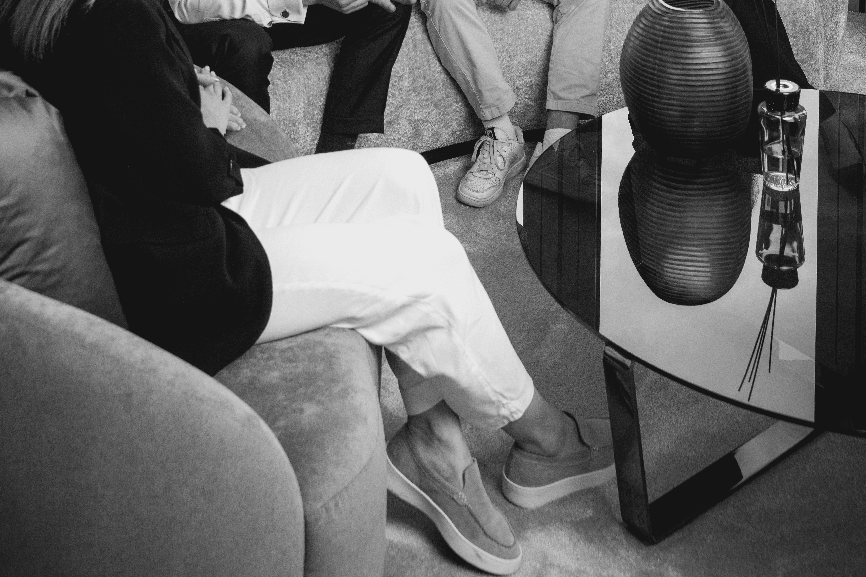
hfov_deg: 40.3
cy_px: -53
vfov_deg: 25.6
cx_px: 425
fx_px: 1179
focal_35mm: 49
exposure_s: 1/100
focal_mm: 32
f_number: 6.3
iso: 200
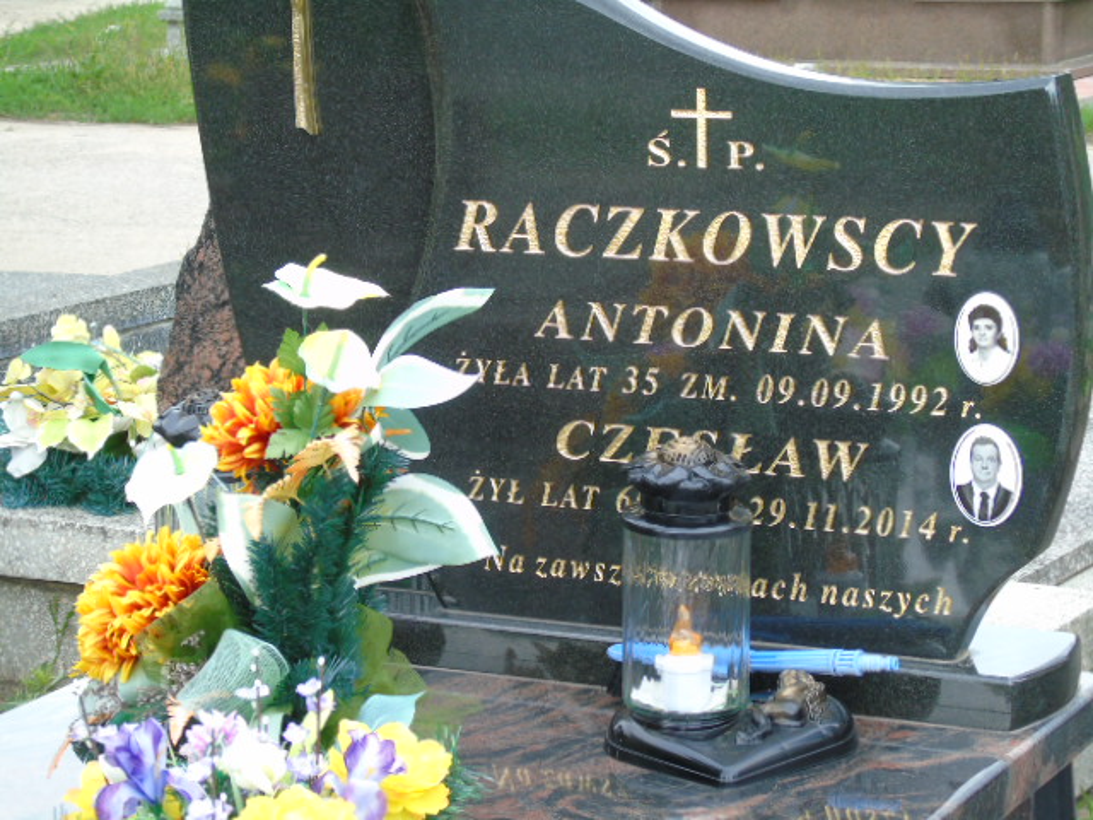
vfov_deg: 13.7
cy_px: 410
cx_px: 546
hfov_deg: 18.2
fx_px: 3410
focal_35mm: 108
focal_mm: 19
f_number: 4.4
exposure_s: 1/125
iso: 200
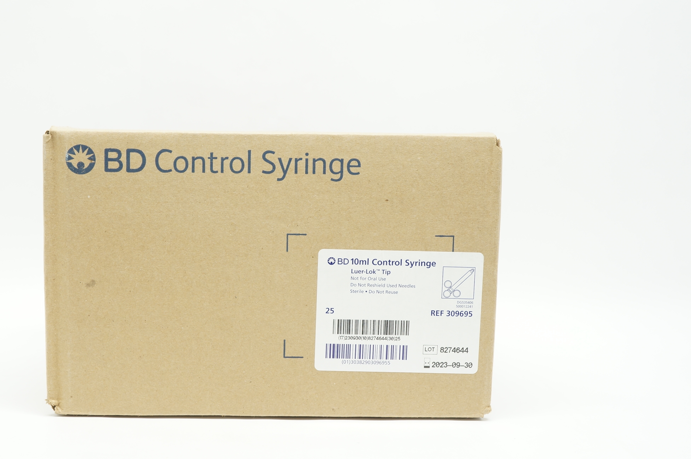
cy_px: 273
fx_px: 939
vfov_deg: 27.4
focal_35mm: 49
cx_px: 272
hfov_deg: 40.2
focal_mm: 26
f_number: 9
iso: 400
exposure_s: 1/15
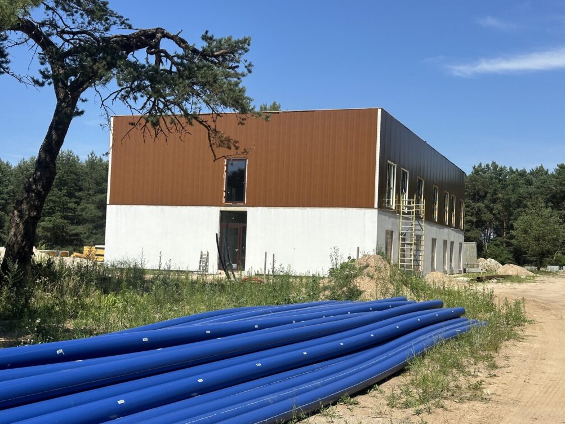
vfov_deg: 29.7
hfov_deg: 38.9
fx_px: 800
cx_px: 278
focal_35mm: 49
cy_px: 214
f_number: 1.78
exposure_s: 1/5263
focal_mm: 6.86
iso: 64
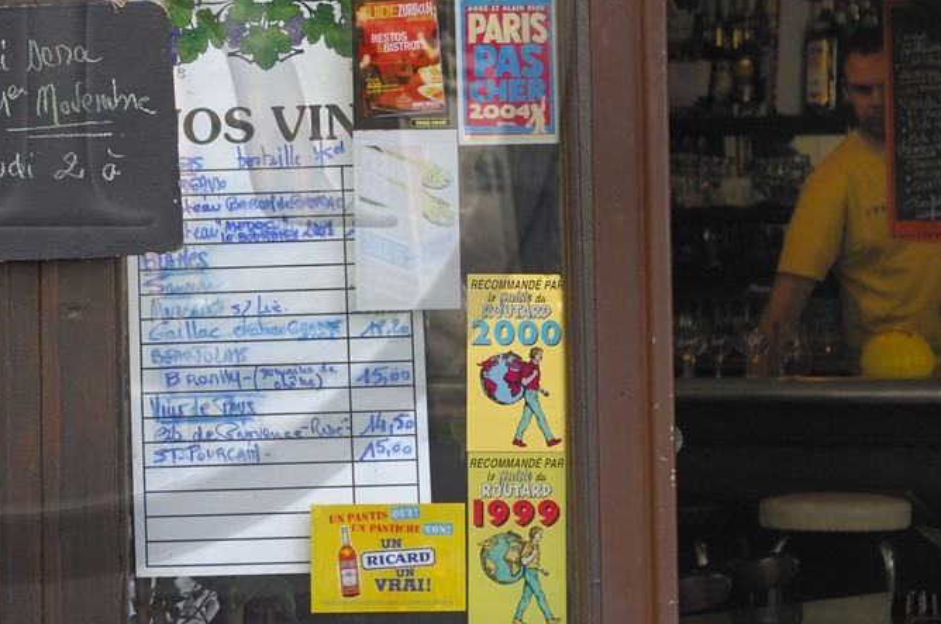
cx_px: -8
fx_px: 3940
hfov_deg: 13.4
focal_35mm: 151
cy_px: -1
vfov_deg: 9.0
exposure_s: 1/80
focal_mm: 42
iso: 160
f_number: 4.8
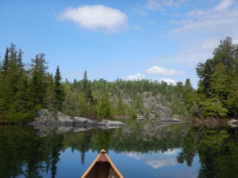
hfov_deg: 54.0
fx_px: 234
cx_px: 119
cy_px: 89
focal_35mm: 34
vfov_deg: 41.8
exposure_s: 1/800
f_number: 4.2
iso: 125
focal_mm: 6.1
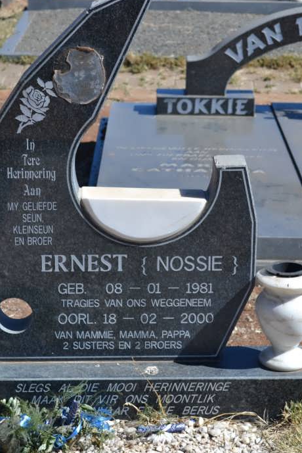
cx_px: 131
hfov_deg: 14.6
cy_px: 235
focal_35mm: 94
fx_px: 1182
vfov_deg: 21.7
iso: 100
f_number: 6.3
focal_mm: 36
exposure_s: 1/160
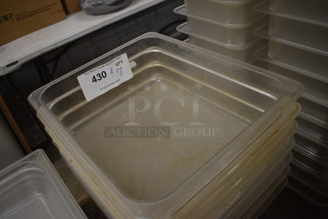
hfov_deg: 61.9
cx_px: 164
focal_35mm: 30
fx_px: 274
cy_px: 110
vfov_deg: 43.7
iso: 1000
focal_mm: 20
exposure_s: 1/125
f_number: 3.5
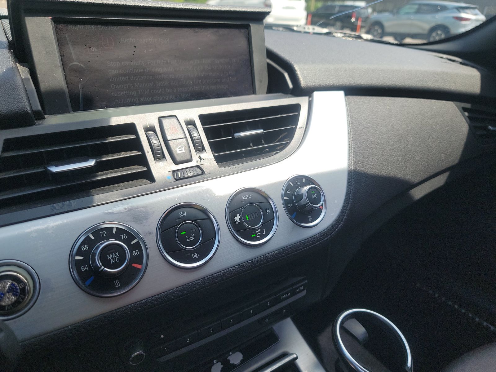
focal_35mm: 24
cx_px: 248
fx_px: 344
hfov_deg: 71.6
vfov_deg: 56.8
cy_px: 186
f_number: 1.8
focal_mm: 6.7
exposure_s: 1/283
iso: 50
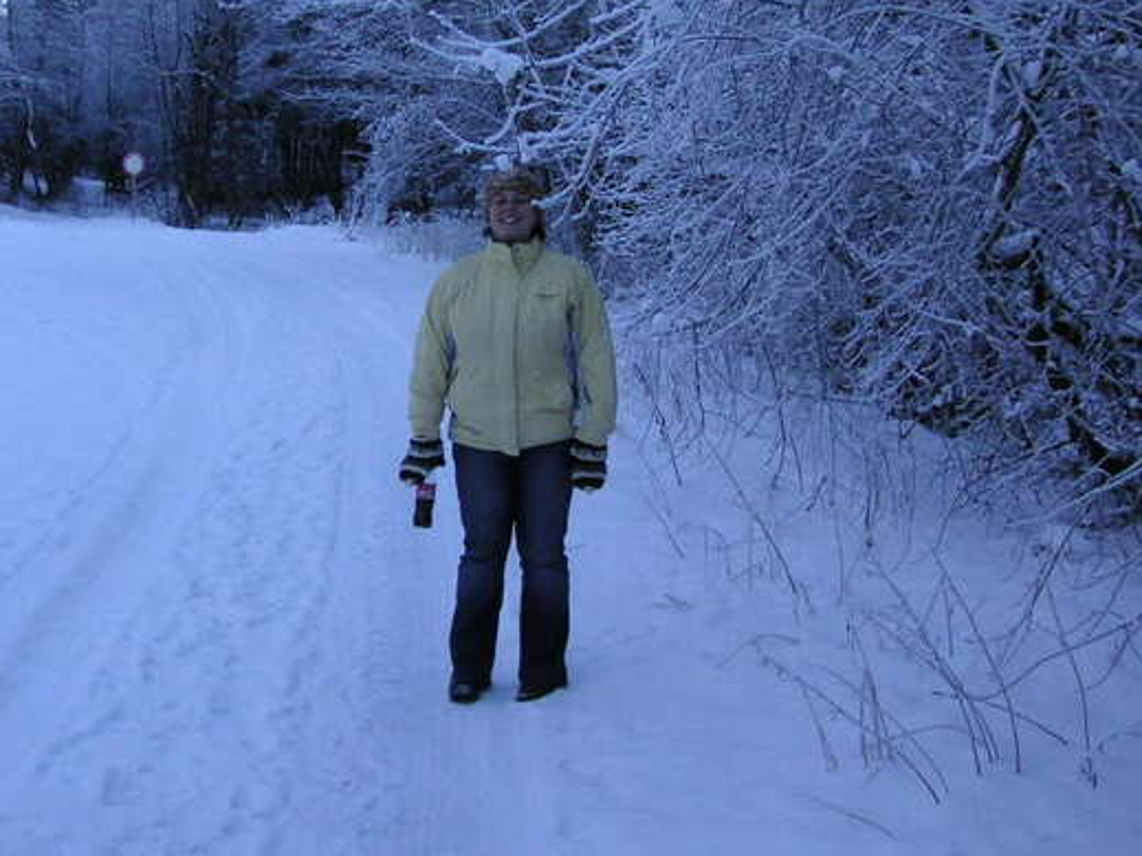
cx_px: 334
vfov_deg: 25.5
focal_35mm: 57
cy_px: 271
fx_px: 1880
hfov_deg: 33.3
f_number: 2.8
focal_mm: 6.1
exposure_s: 1/350
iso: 50
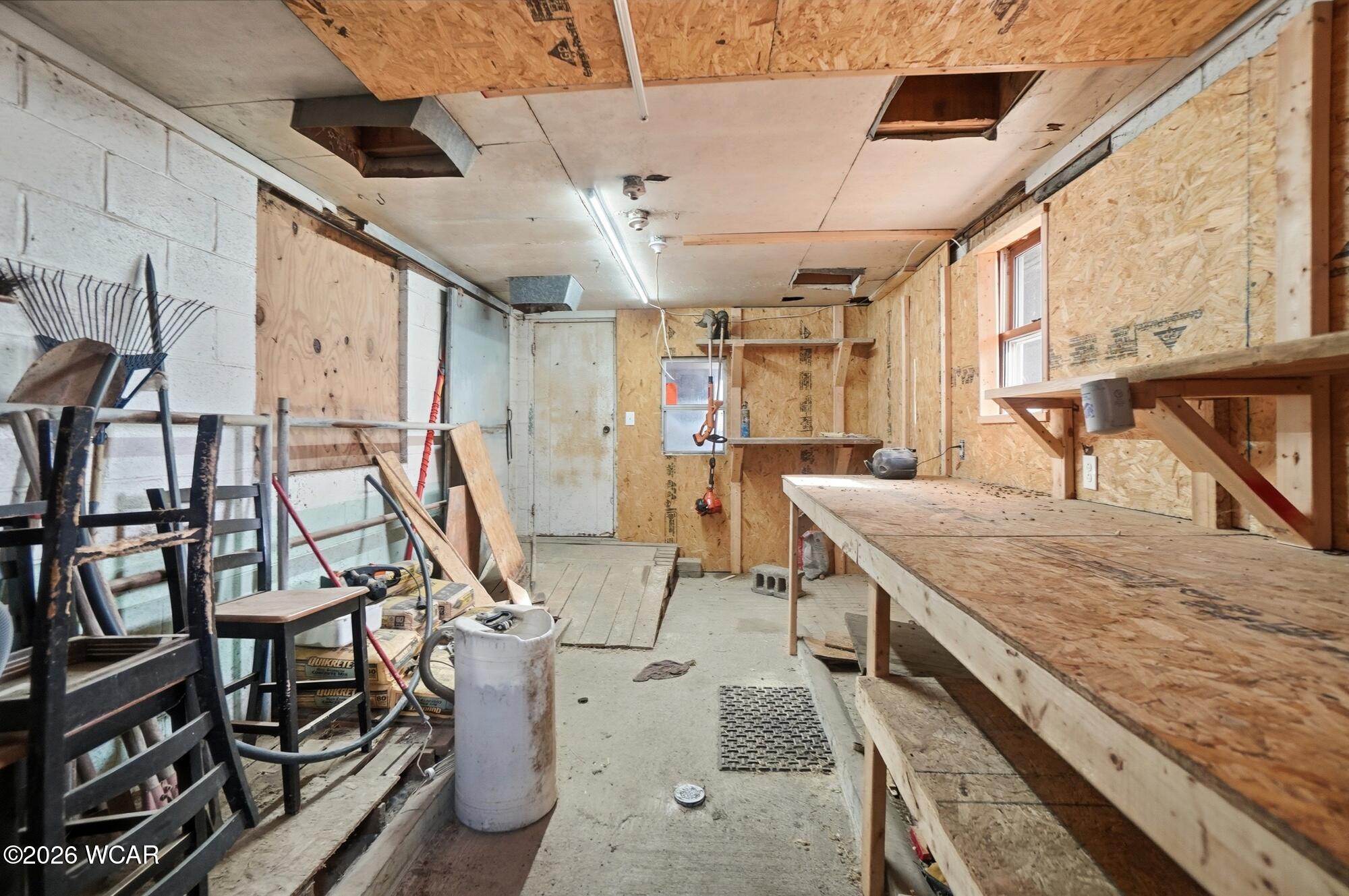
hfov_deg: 100.4
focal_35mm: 15
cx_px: 674
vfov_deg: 77.2
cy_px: 448
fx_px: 561
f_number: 6.3
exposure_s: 1/80
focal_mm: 10
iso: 125
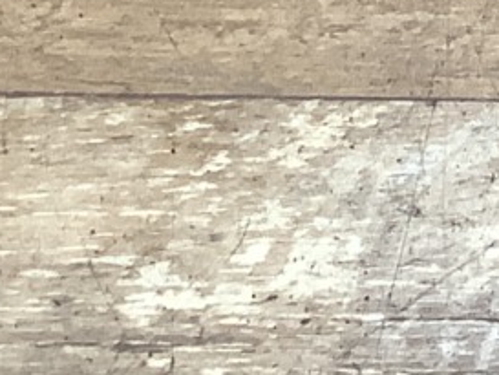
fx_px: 2697
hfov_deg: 9.0
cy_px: -537
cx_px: 1396
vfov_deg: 7.4
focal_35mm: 187
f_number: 2.4
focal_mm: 3.3
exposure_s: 1/50
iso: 160
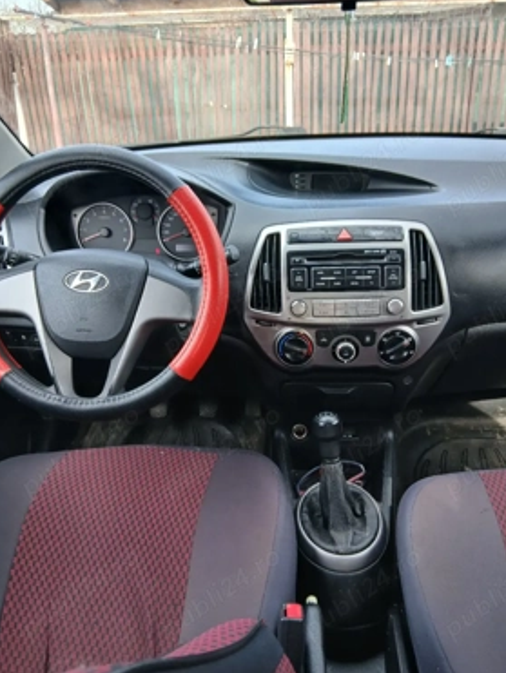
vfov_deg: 63.4
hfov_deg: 49.8
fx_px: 545
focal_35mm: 28
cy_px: 332
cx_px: 258
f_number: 1.8
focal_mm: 3.98
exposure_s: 1/50.3
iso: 25
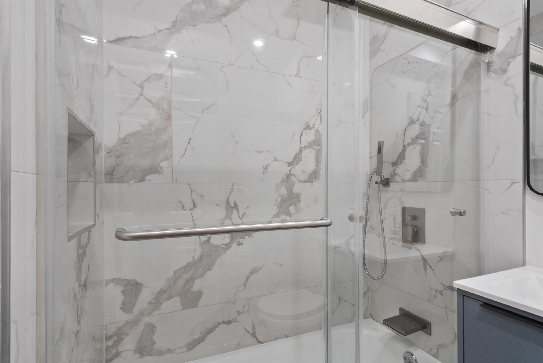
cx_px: 272
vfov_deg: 73.8
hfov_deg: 96.7
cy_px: 182
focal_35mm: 16
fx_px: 241
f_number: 8
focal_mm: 16
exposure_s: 1/3
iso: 100
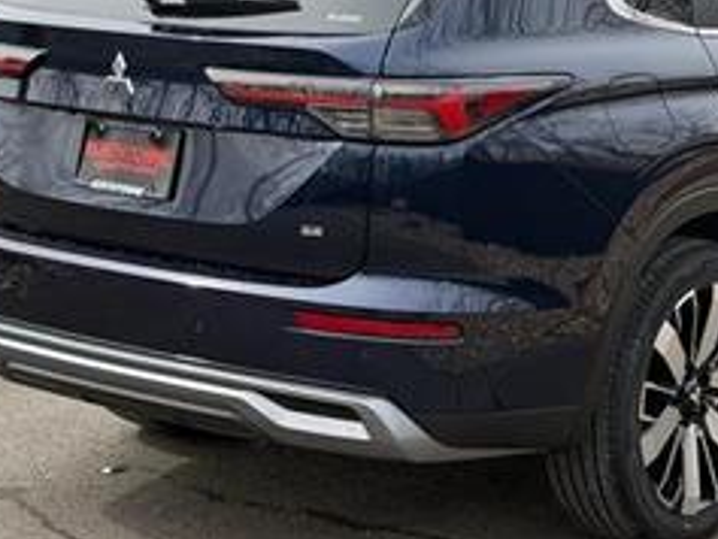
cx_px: 524
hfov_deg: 19.1
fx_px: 2117
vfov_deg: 14.5
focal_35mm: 102
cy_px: 154
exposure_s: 1/1980
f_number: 1.78
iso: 100
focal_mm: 6.76
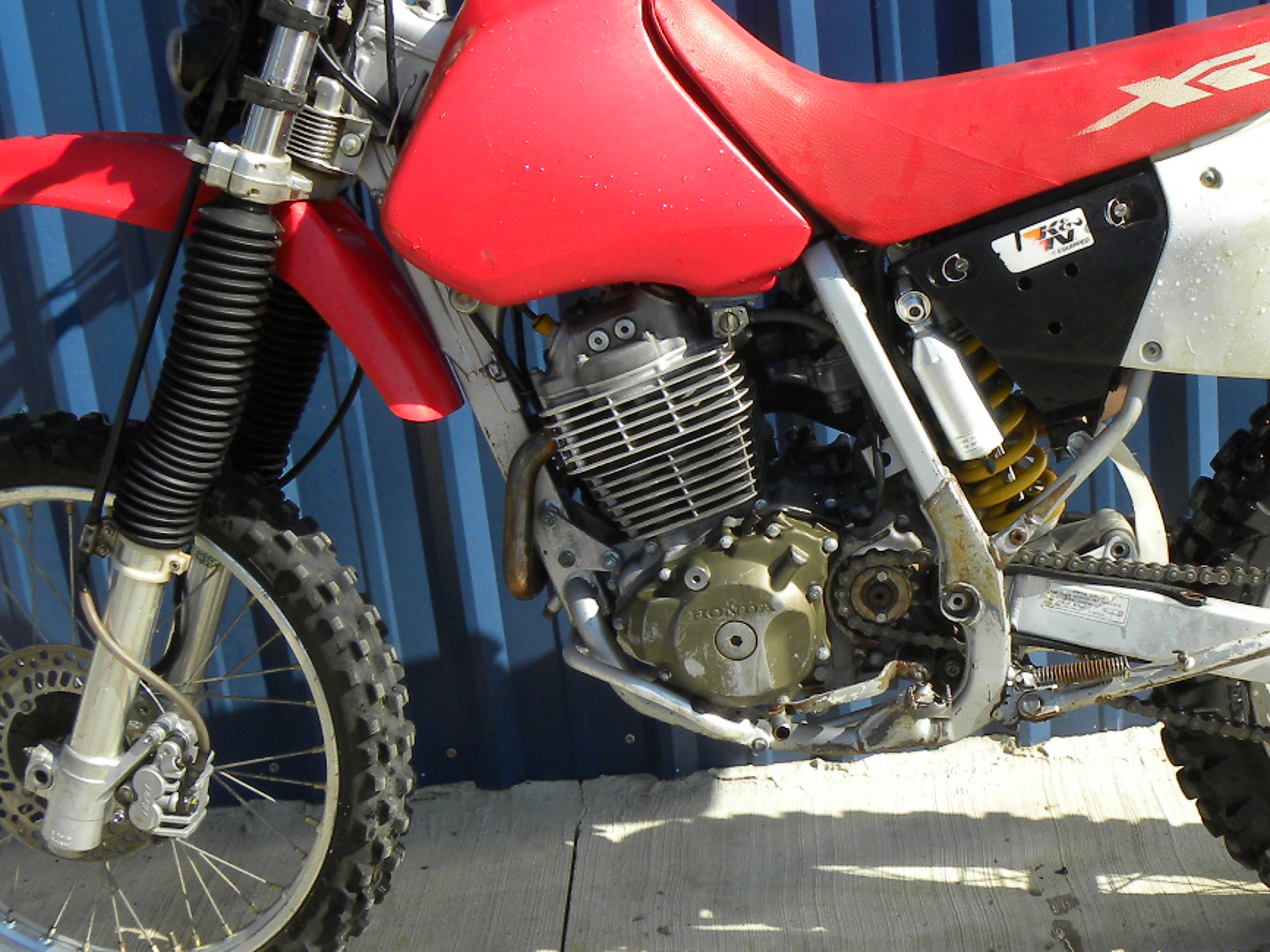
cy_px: 397
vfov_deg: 30.2
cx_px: 860
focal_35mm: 48
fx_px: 1761
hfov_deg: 39.1
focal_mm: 4.6
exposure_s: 1/227
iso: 64
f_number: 5.6
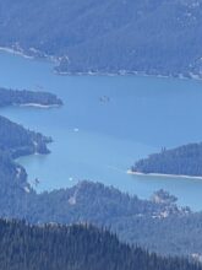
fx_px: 2793
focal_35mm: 359
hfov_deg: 4.1
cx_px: 186
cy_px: 96
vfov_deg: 5.5
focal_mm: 9
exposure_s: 1/815
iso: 32
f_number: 2.8
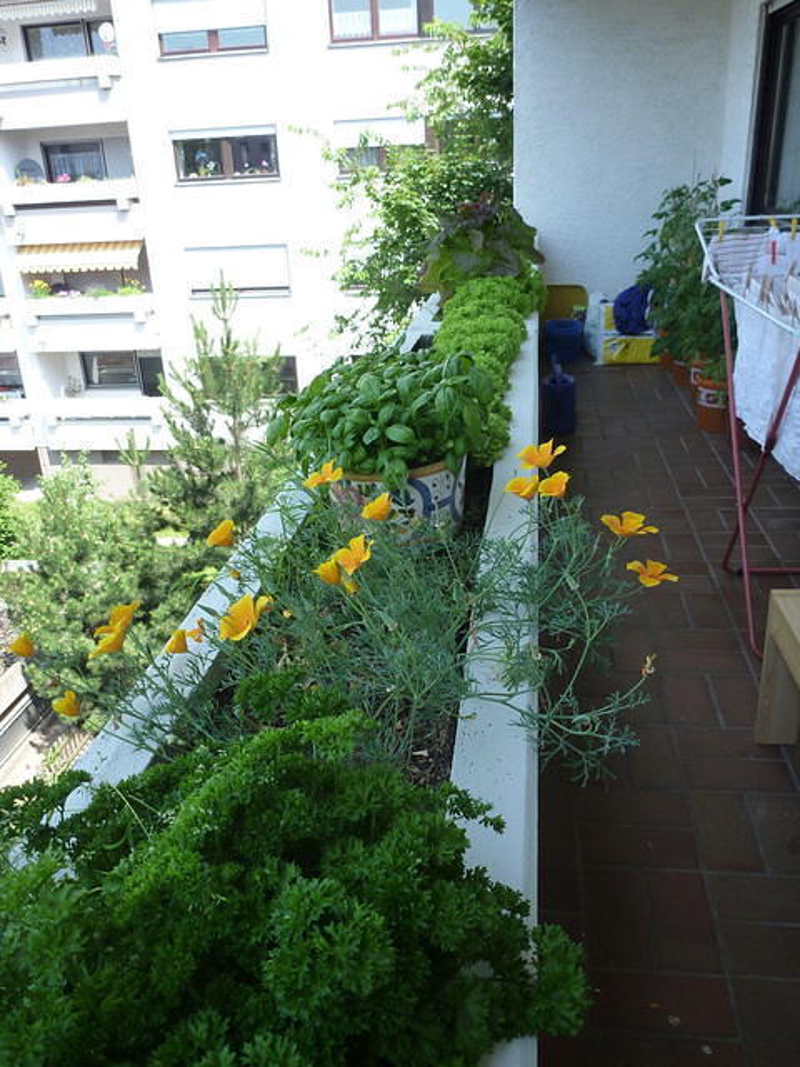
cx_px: 400
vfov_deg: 63.4
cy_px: 534
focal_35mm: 28
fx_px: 863
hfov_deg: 49.7
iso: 125
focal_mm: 4.9
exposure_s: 1/200
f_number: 3.3
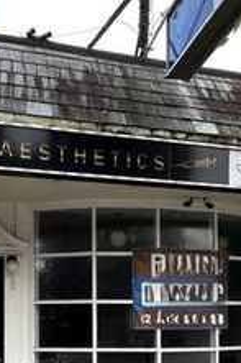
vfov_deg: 41.8
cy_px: 310
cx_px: 102
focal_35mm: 44
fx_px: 442
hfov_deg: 30.4
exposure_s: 1/149
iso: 40
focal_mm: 2.22
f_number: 2.2
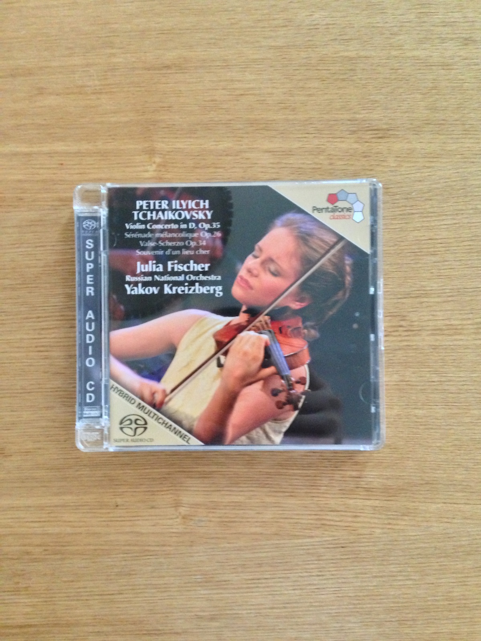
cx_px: 240
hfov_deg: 42.9
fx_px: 611
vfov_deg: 55.4
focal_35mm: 33
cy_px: 320
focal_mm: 4.13
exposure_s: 1/15
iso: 640
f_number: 2.4
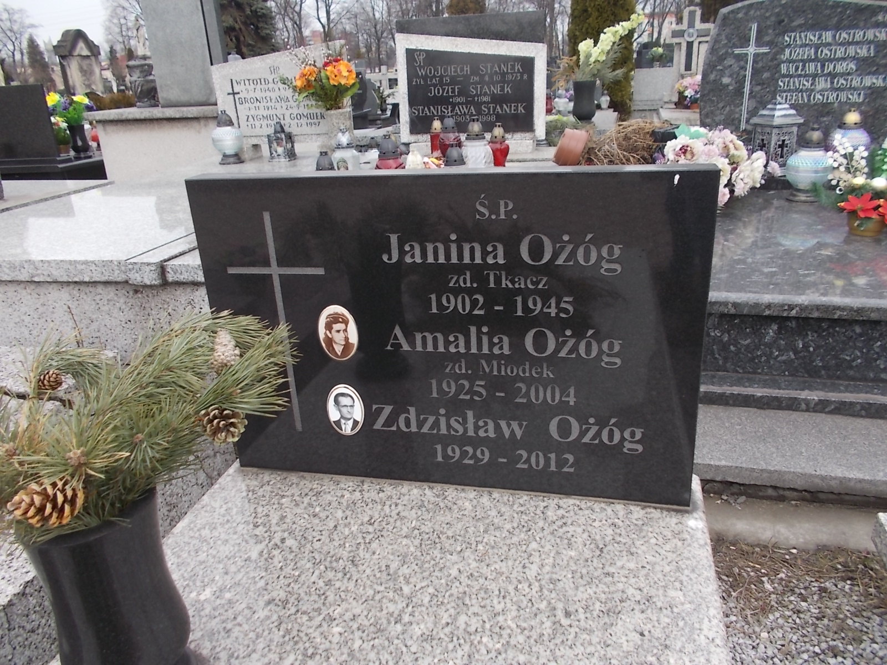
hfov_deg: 67.3
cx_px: 444
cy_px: 332
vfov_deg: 53.1
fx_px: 666
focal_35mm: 26
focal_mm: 4.6
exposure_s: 1/320
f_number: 3.2
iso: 80
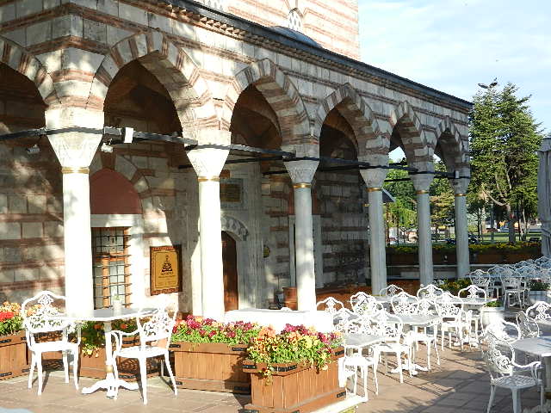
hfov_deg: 42.1
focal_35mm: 45
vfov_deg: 32.2
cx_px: 276
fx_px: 716
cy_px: 206
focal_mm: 8.2
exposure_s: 1/400
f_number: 4.2
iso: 160
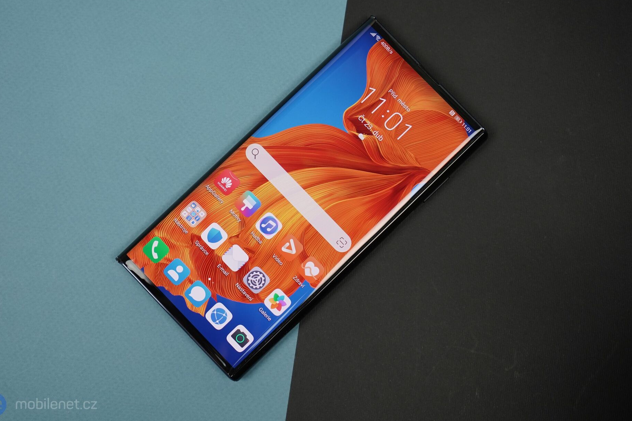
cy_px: 205
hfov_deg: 43.6
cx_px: 305
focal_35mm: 45
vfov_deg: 29.9
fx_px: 790
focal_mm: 43
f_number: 4
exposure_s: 1/160
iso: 320
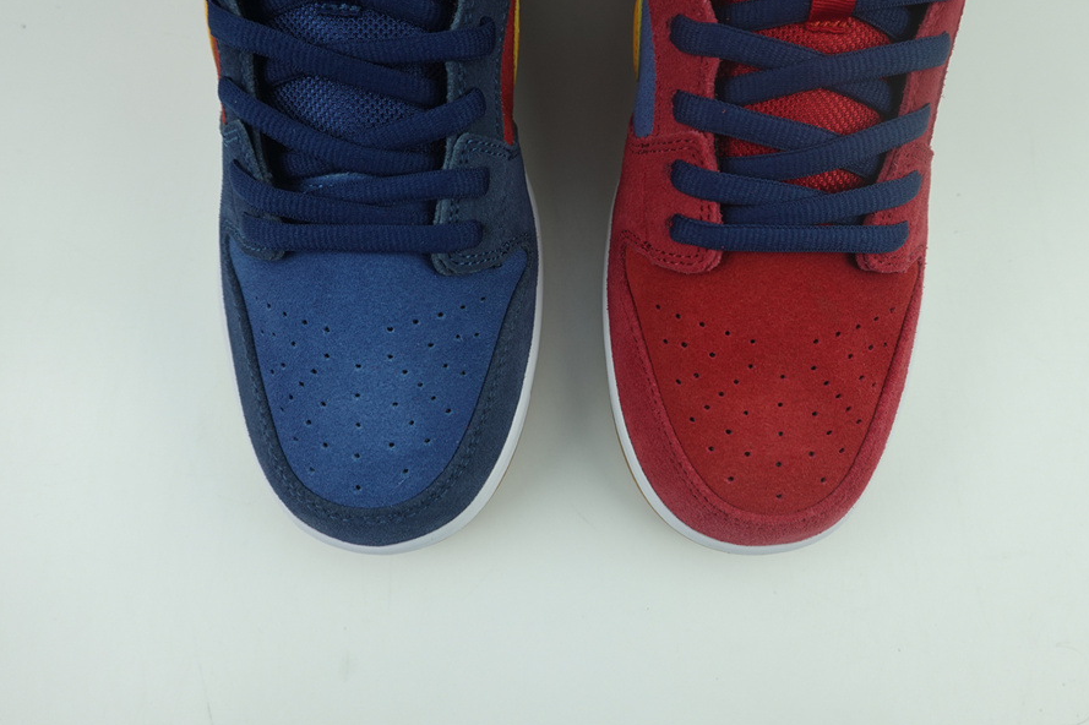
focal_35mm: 27
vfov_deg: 47.9
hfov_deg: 67.3
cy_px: 334
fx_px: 816
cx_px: 590
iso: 125
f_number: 2.8
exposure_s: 1/125
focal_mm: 9
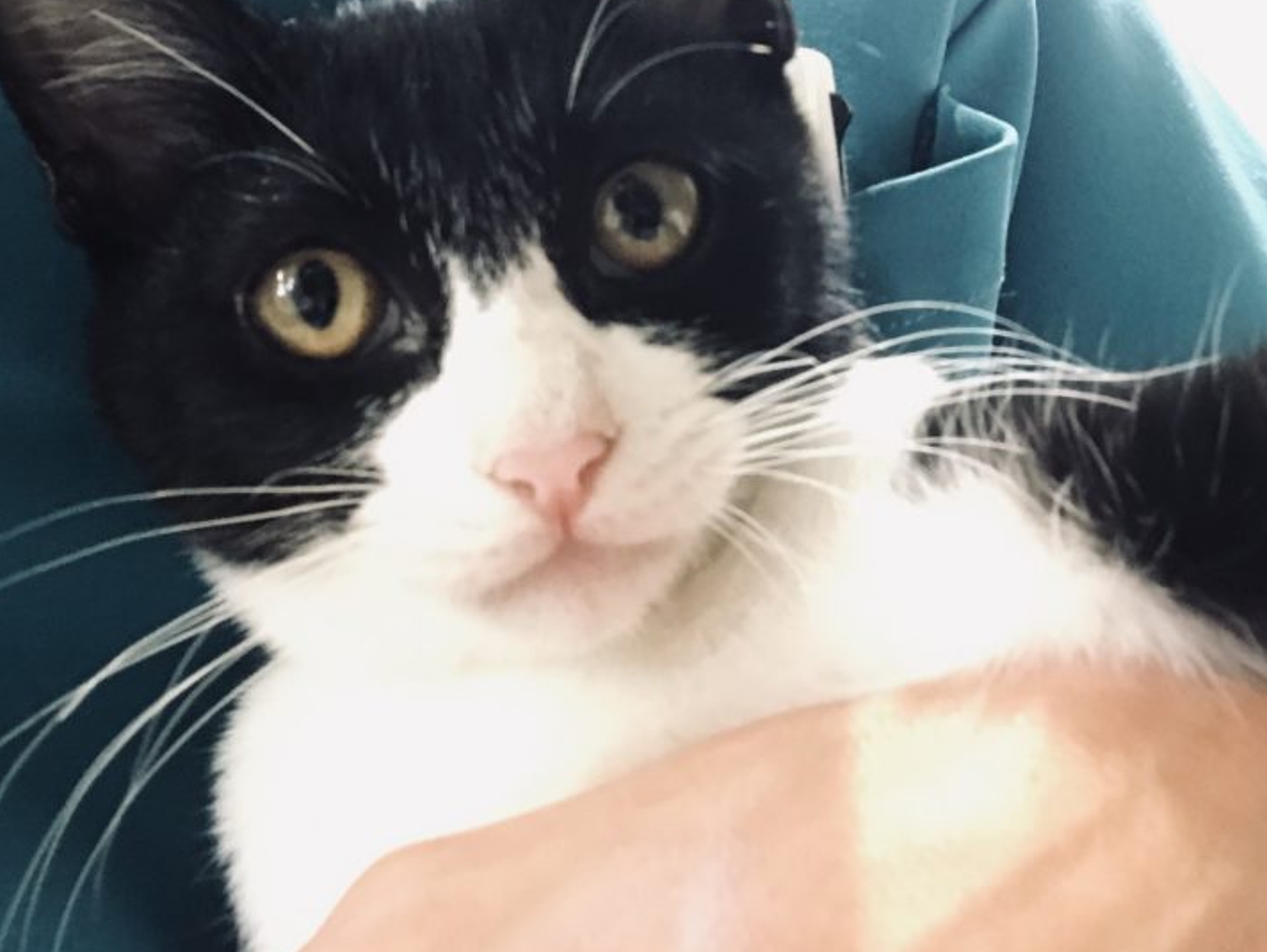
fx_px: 1685
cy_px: 289
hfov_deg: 41.2
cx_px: 678
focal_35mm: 46
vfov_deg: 31.2
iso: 200
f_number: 2.2
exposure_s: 1/17
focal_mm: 2.87
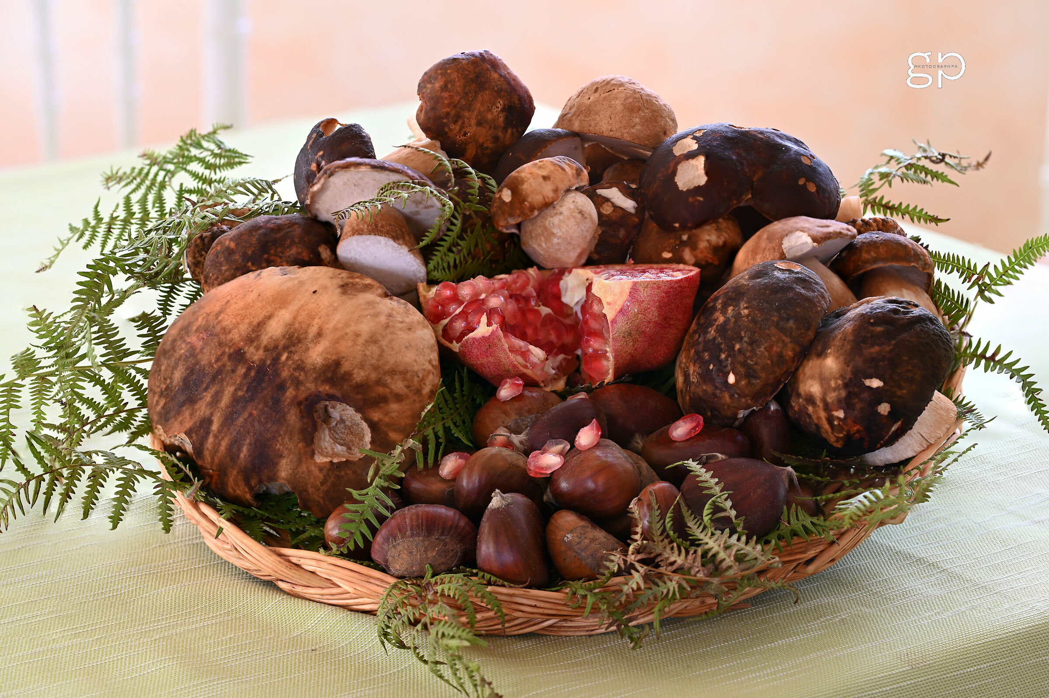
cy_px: 349
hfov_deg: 22.6
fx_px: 2621
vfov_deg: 15.2
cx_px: 524
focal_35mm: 90
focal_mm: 90
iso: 100
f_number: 6.3
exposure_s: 1/5
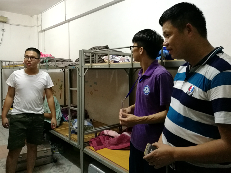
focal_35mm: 27
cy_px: 86
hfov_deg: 65.3
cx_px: 116
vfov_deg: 51.4
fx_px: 180
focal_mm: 4.5
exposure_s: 1/20
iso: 500
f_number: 2.2
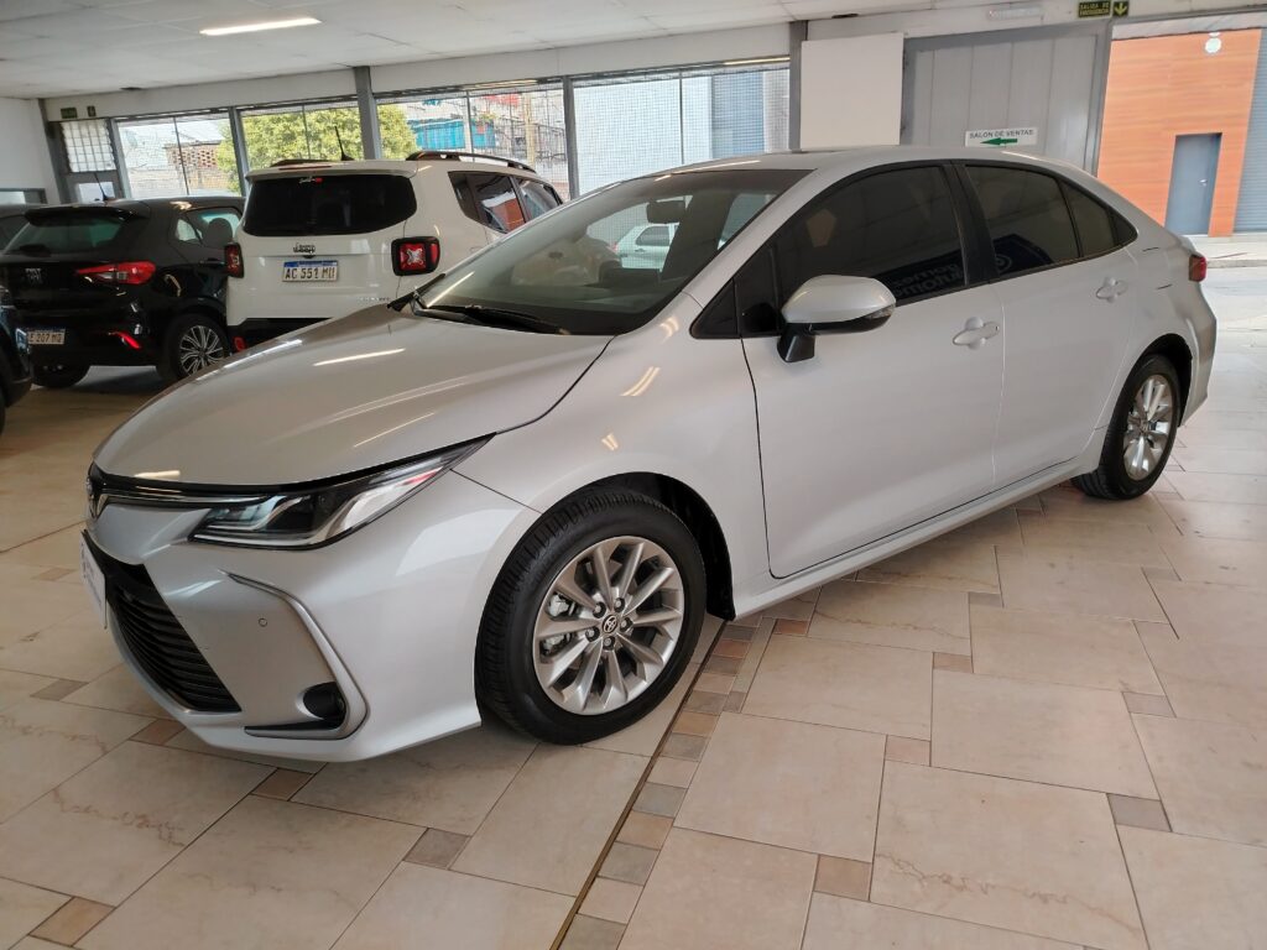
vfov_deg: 56.8
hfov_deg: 71.6
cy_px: 475
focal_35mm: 24
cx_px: 634
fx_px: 878
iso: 428
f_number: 1.75
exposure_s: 1/100
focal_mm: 5.25
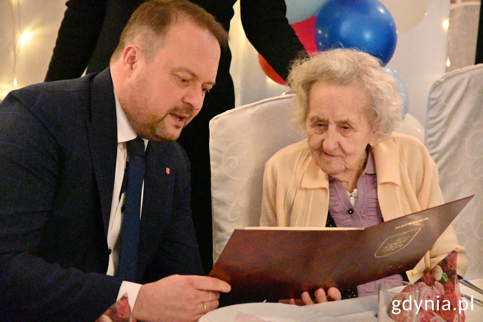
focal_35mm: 105
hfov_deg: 19.5
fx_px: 1409
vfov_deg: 13.0
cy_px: 161
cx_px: 242
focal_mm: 70
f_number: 4
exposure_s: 1/640
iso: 45600
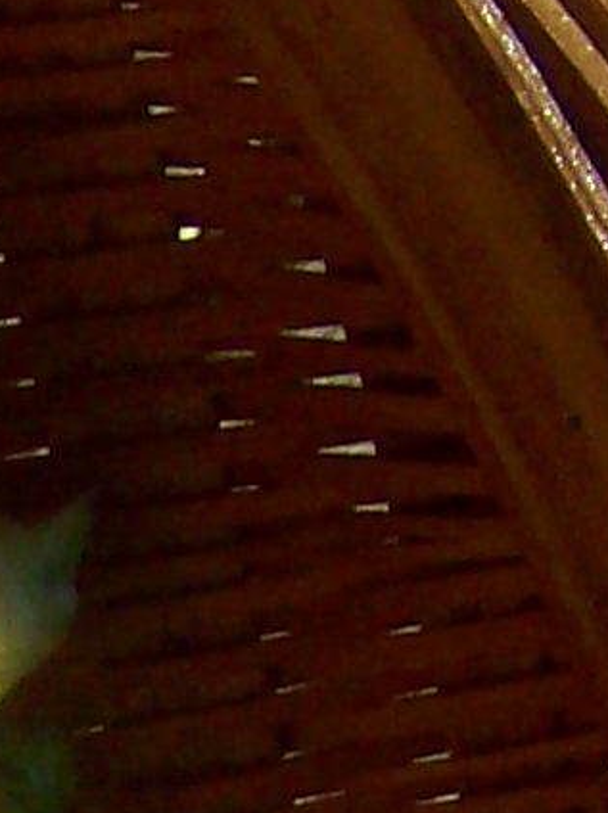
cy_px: 1985
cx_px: -1036
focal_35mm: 242
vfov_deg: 7.6
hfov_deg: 5.8
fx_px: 5679
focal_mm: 6
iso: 80
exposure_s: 1/733
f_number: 4.8
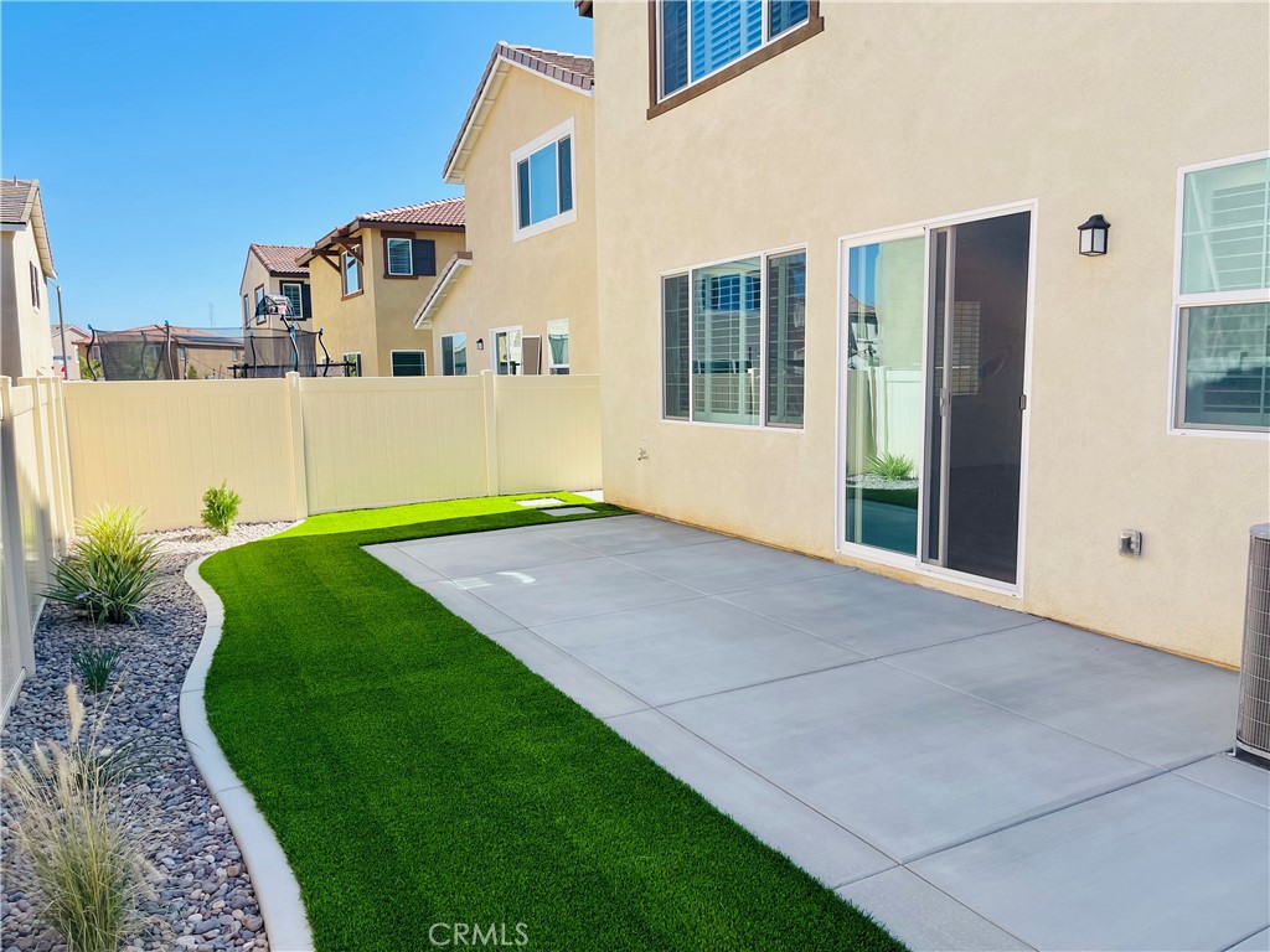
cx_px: 635
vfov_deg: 54.9
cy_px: 476
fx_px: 917
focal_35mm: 25
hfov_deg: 69.4
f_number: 1.6
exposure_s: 1/1689
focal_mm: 5.1
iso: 32
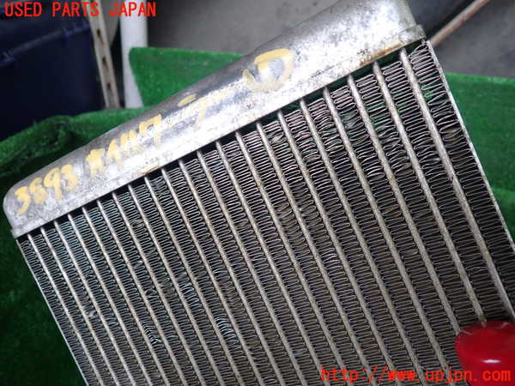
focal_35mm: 25
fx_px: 372
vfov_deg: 54.9
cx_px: 258
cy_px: 193
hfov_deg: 69.4
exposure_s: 1/60
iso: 200
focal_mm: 4.5
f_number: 2
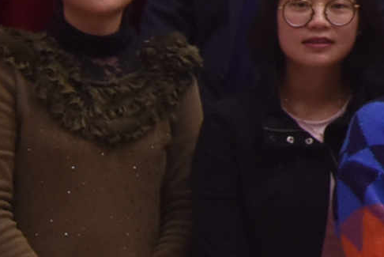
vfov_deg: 4.2
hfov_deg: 6.1
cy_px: -319
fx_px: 3449
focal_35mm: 323
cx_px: 944
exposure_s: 1/25
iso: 800
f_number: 7.1
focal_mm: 35
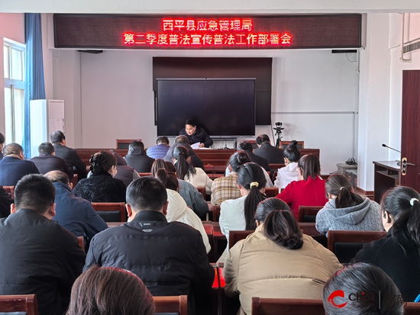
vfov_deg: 30.3
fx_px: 583
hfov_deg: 39.6
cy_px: 158
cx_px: 210
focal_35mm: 48
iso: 250
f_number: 2
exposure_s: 1/100
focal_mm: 5.75
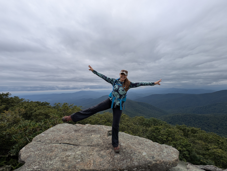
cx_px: 114
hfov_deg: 110.5
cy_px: 86
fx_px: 79
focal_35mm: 12
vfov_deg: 94.6
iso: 42
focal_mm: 2.23
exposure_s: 1/4237
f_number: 1.95
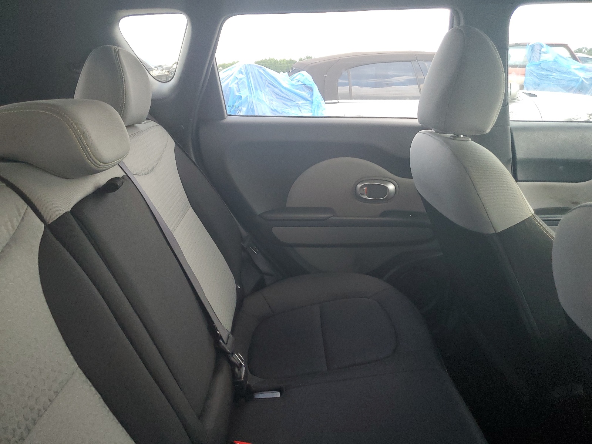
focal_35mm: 26
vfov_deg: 53.1
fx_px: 445
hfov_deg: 67.3
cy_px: 222
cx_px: 296
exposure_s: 1/60.2
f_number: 1.5
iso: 152
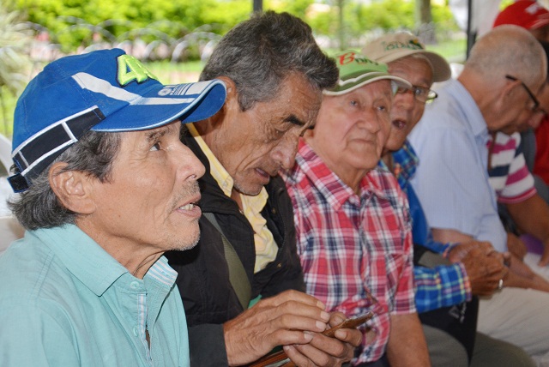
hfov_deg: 21.9
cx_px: 274
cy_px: 184
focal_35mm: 93
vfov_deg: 14.7
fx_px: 1420
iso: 800
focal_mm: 62
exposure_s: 1/60
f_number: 5.3
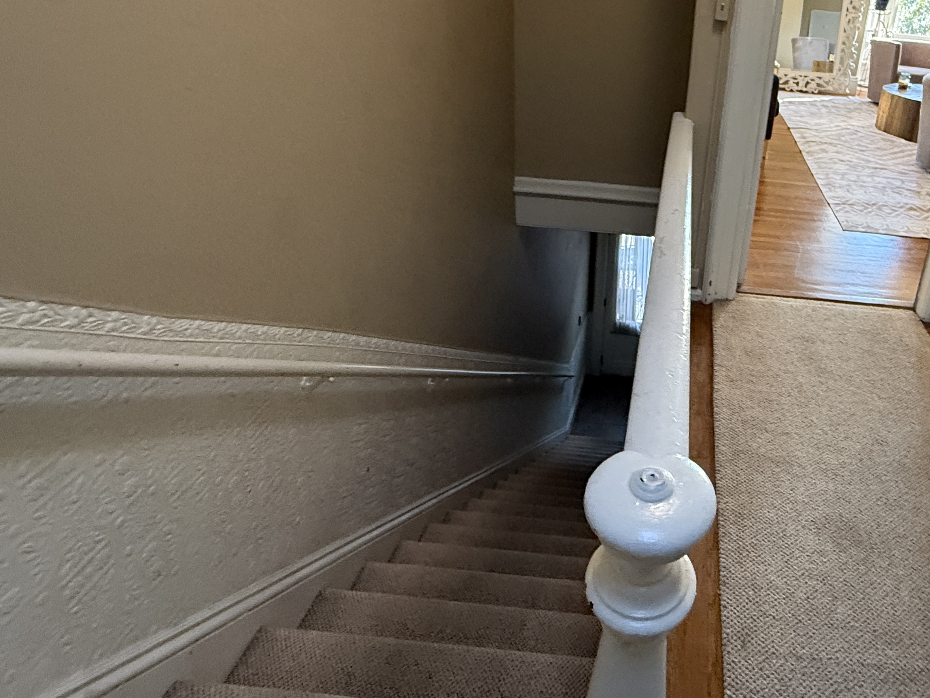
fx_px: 645
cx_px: 688
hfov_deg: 67.4
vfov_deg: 55.1
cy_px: 208
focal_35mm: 24
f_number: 2.2
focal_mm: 2.22
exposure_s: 1/60
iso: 400
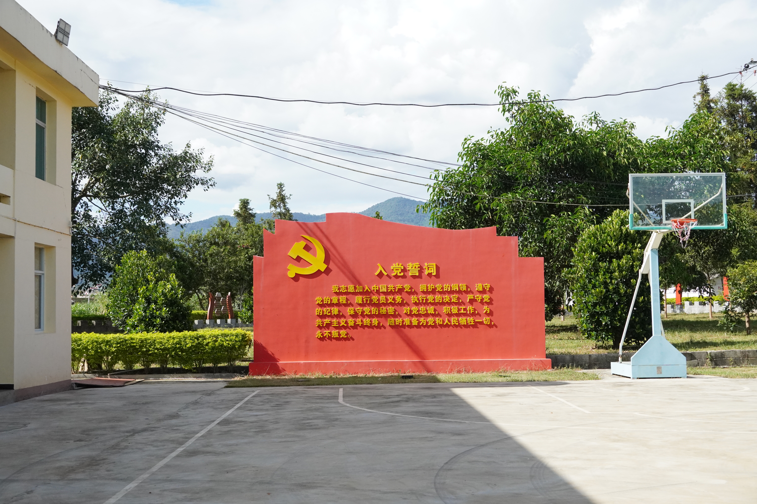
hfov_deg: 38.9
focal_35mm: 51
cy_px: 252
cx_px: 378
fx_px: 1072
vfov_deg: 26.5
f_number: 6.3
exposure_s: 1/4000
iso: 1600
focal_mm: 34
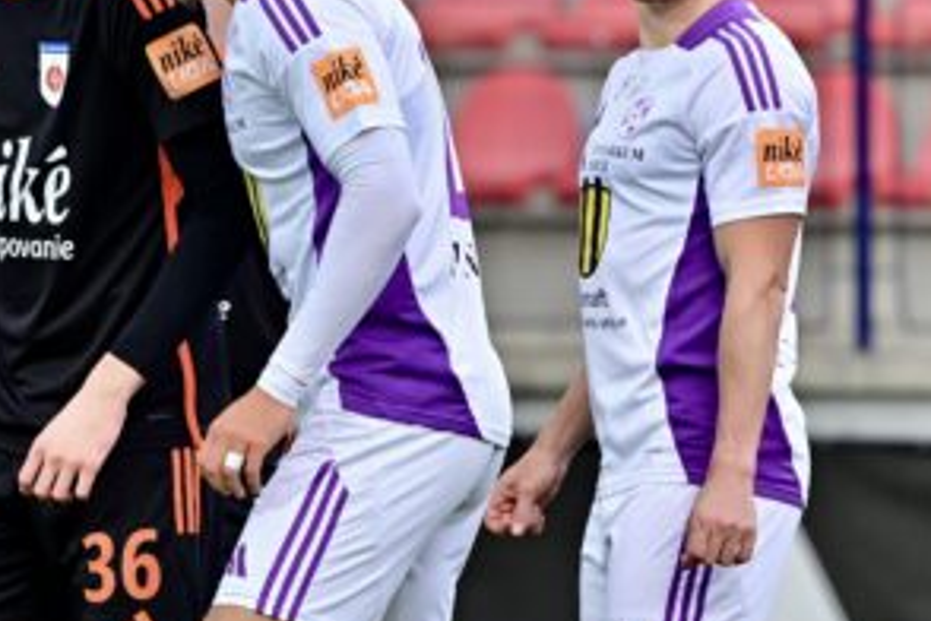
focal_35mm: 870
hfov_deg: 2.4
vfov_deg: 1.6
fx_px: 22497
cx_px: -19
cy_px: 279
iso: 800
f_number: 6.3
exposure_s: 1/640
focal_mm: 400
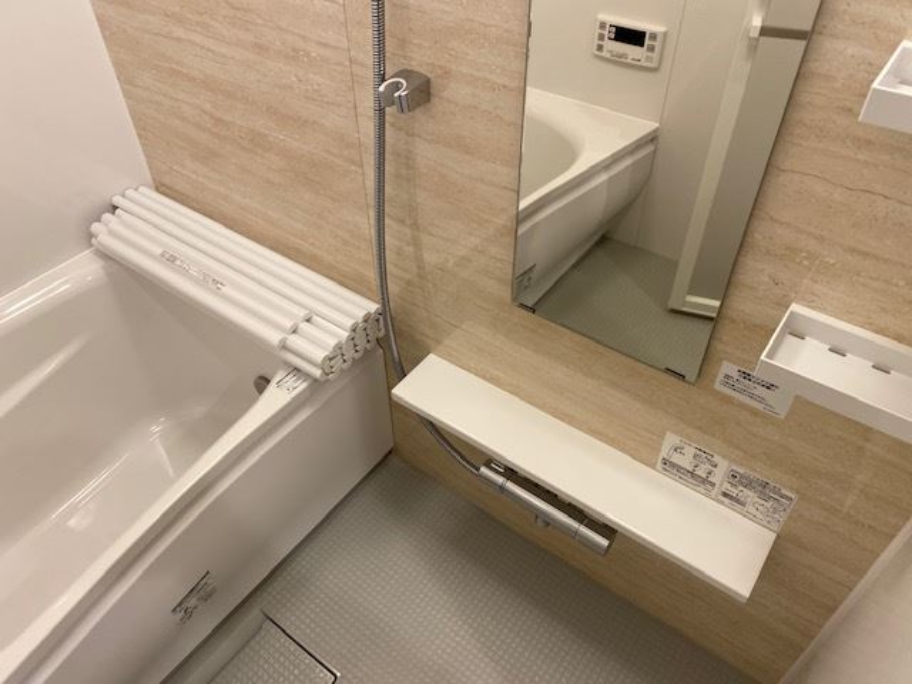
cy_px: 342
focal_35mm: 26
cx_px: 456
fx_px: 685
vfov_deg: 53.1
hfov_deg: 67.3
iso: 125
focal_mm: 4.25
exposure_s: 1/100
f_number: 1.8
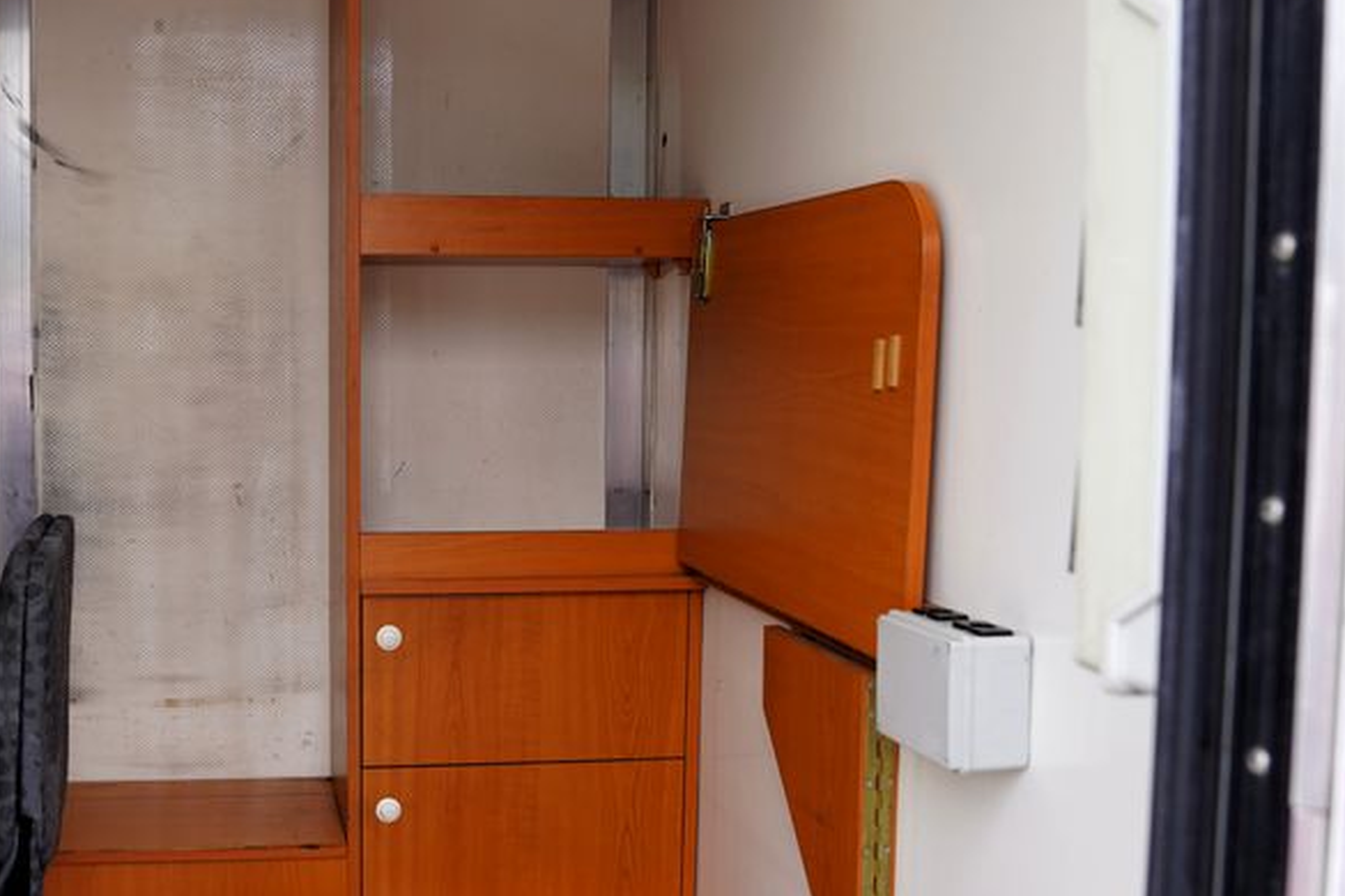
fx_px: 1569
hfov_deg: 45.2
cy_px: 491
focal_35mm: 42
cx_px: 375
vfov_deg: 31.9
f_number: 4.5
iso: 100
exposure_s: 1/60
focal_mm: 24
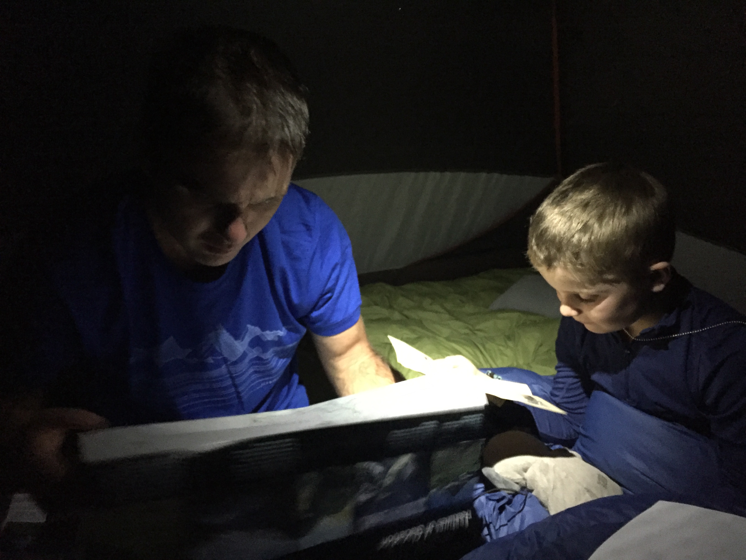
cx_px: 373
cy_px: 280
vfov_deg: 48.2
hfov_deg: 61.7
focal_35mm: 29
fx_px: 625
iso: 1250
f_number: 2.2
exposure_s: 1/15
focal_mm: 4.15
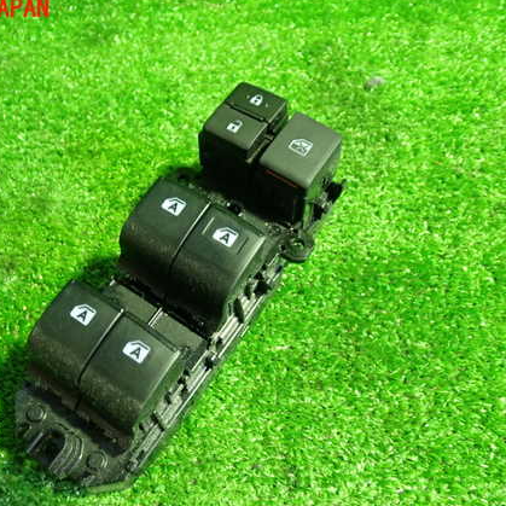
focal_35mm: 38
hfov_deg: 43.5
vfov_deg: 43.8
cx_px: 192
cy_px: 266
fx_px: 628
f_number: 2.3
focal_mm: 5.4
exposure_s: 1/30
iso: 500
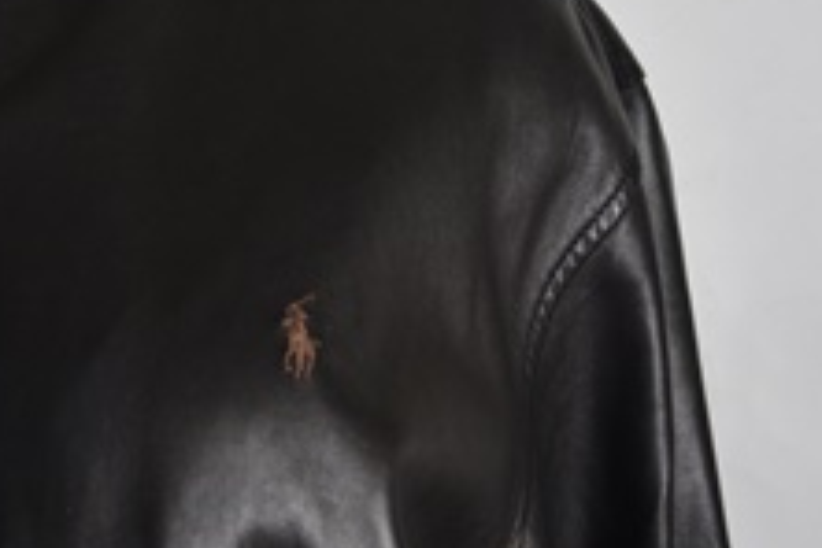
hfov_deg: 17.2
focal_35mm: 117
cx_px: 111
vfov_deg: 11.6
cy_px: 33
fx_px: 2679
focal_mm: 29
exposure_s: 1/80
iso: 400
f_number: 4.5
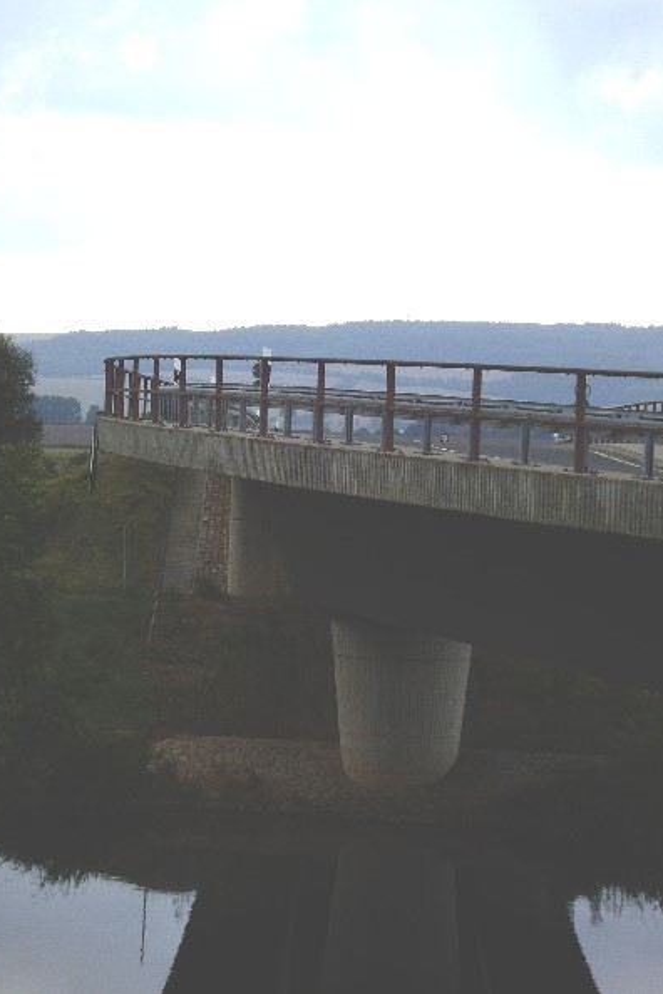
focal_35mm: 119
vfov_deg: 17.2
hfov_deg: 11.5
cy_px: 497
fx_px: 3287
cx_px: 299
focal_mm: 18.6
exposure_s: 1/250
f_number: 5.2
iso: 50
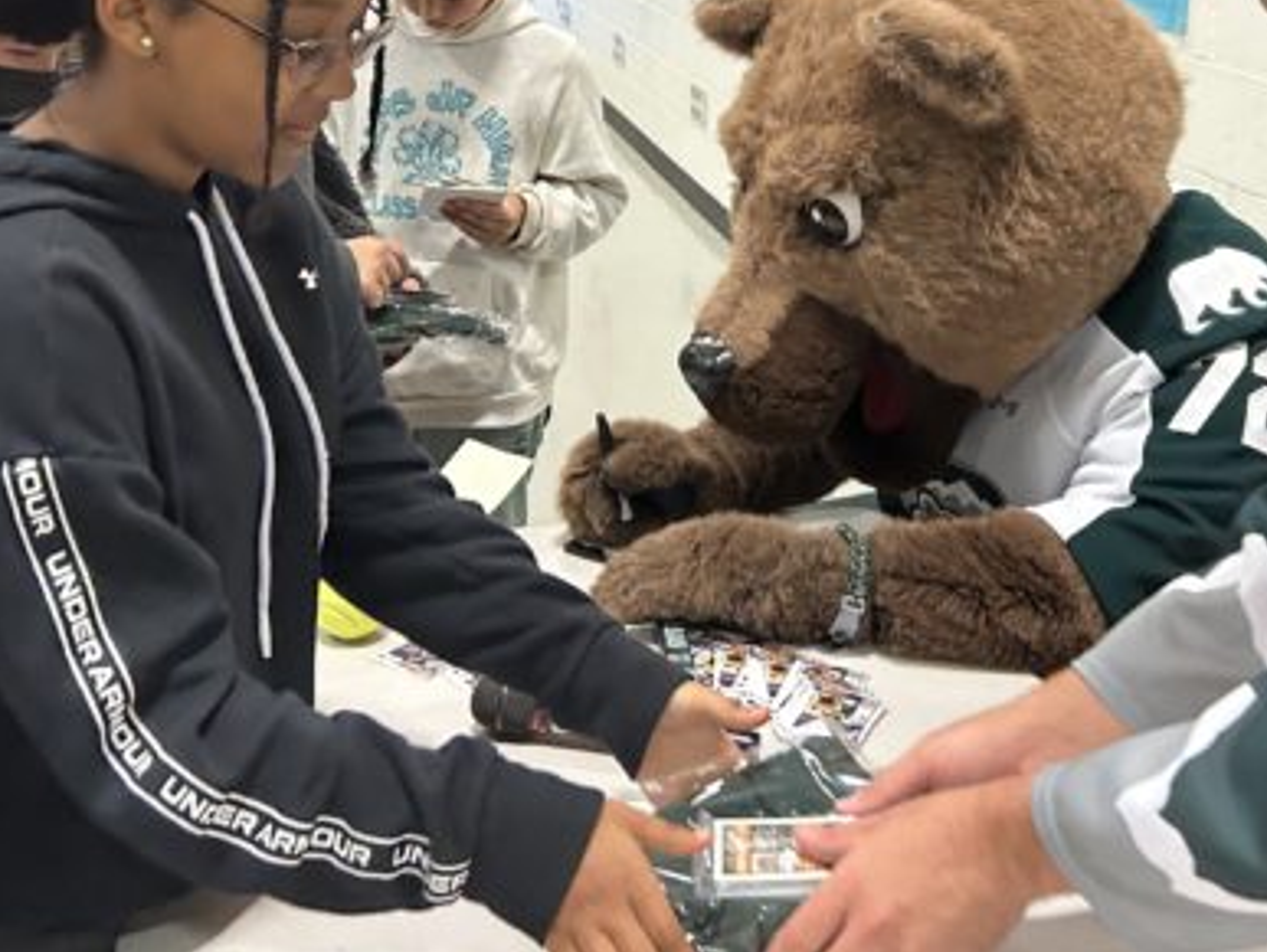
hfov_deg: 38.6
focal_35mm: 49
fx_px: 1795
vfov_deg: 28.8
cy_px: 128
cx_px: 812
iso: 250
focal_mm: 5.7
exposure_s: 1/60
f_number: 1.5
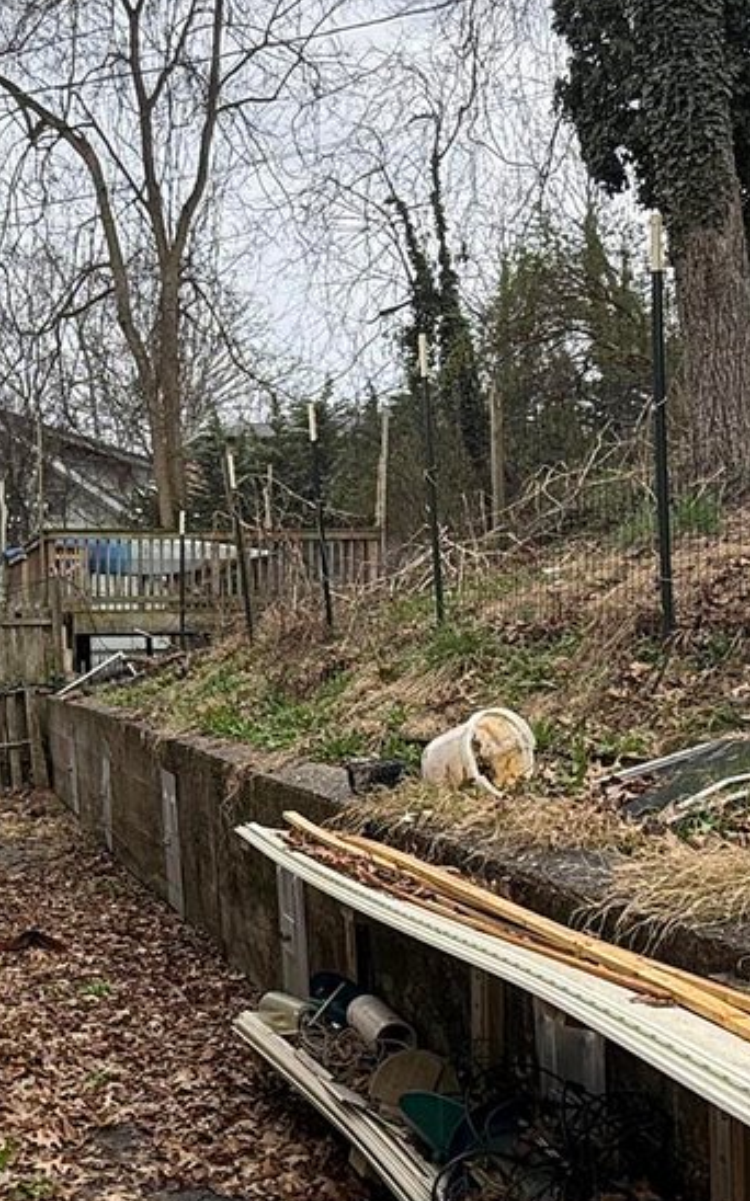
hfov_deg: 30.2
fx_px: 1342
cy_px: 757
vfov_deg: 47.7
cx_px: 120
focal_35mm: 41
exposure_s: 1/154
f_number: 2.2
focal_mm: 2.22
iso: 50
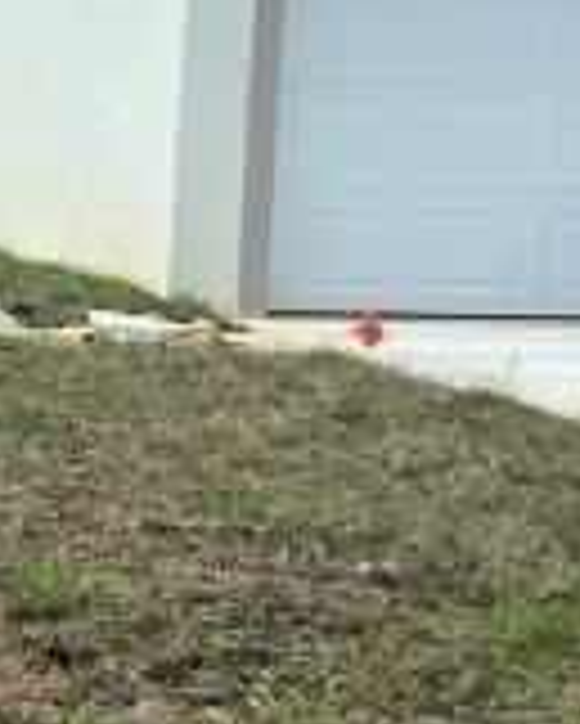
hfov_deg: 8.7
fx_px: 3451
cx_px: -805
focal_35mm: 161
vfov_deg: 12.0
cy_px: 418
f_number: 1.8
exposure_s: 1/1727
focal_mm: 4.25
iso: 32
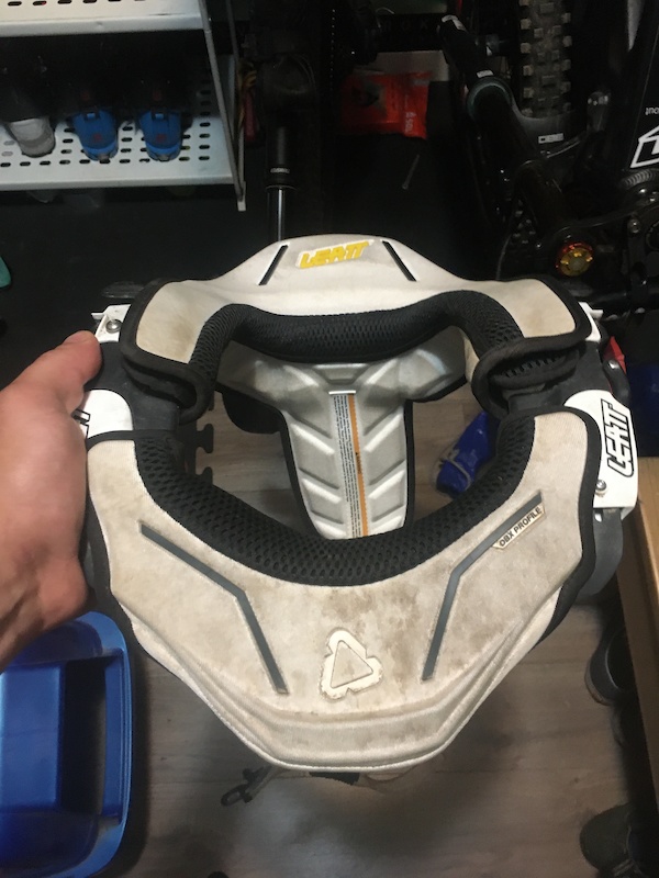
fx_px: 736
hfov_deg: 48.2
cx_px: 330
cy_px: 439
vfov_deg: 61.7
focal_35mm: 29
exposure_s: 1/20
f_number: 2.2
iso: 200
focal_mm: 4.15
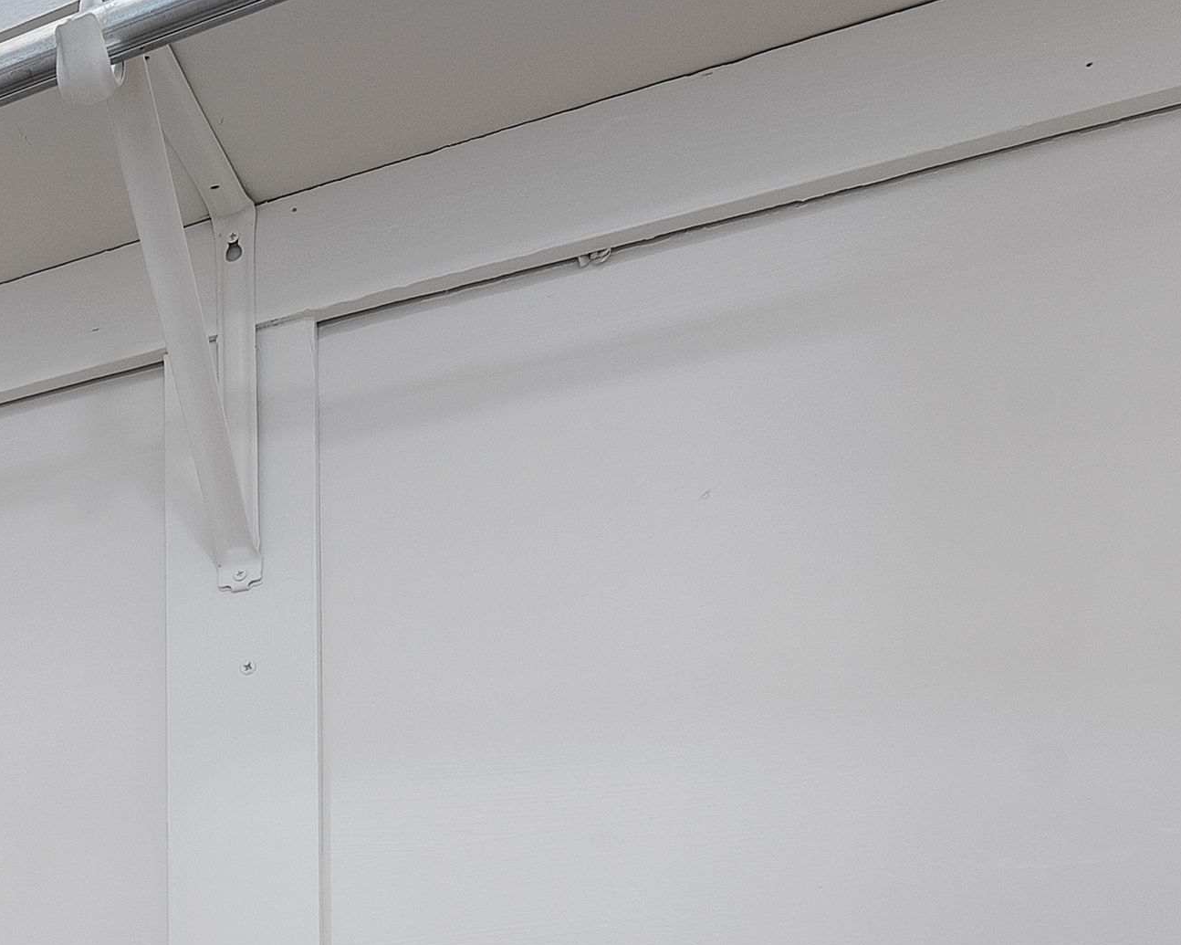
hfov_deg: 31.6
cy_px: 1044
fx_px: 1398
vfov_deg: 32.7
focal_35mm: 40
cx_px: -448
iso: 640
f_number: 8
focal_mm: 13
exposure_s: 1/8
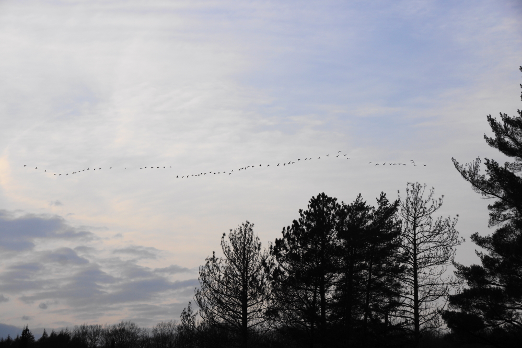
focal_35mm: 75
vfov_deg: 18.2
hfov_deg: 27.0
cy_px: 174
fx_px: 1087
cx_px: 261
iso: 100
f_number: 7.1
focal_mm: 50
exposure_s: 1/100
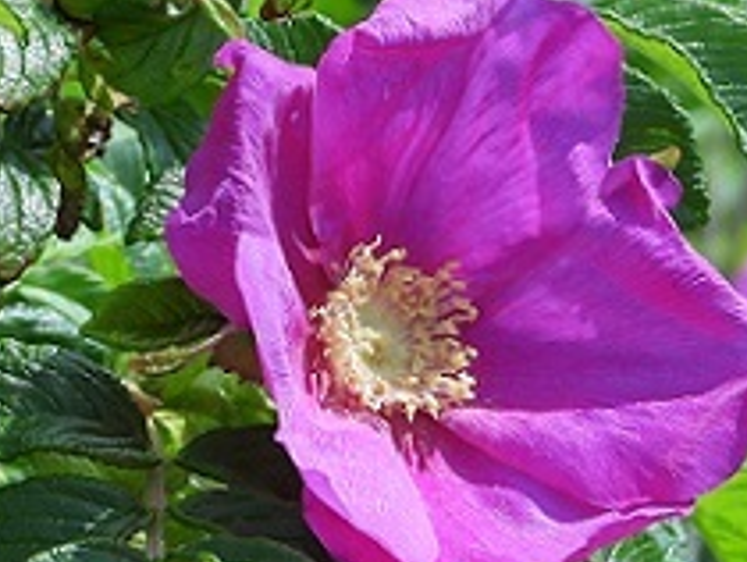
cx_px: 510
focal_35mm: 484
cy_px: 327
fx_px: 10456
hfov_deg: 4.1
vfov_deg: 3.1
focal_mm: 30.5
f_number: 4
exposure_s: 1/640
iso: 100
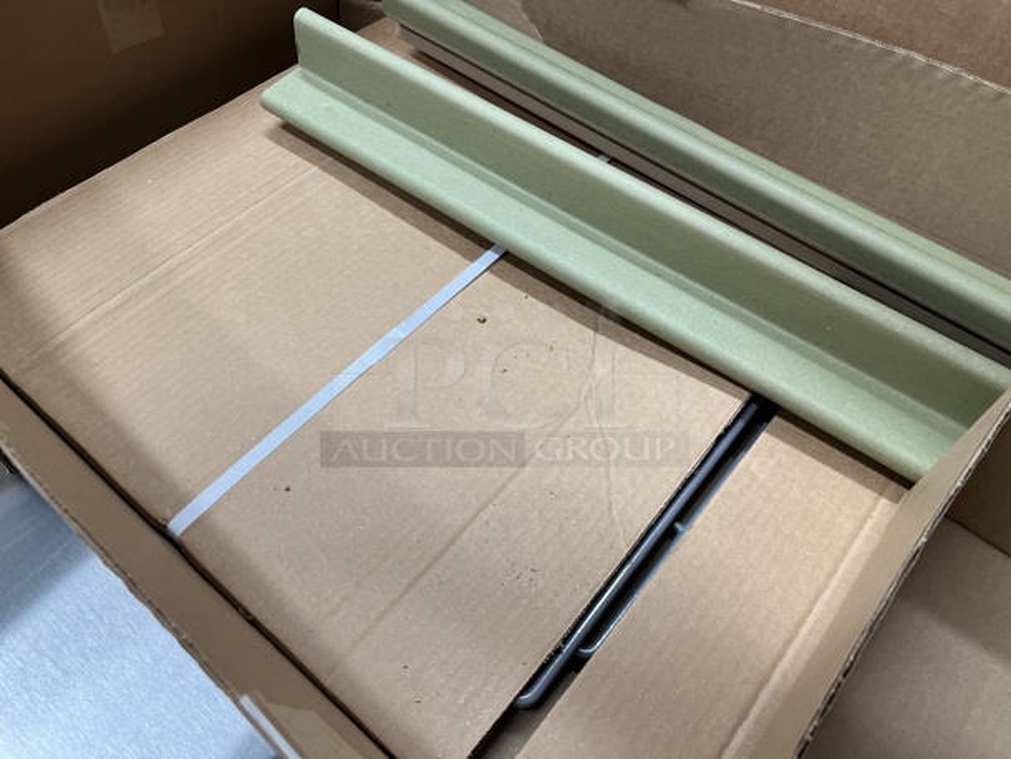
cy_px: 380
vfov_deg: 53.1
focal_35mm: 26
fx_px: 760
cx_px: 506
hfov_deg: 67.3
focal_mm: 5.7
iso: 125
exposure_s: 1/120
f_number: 1.5
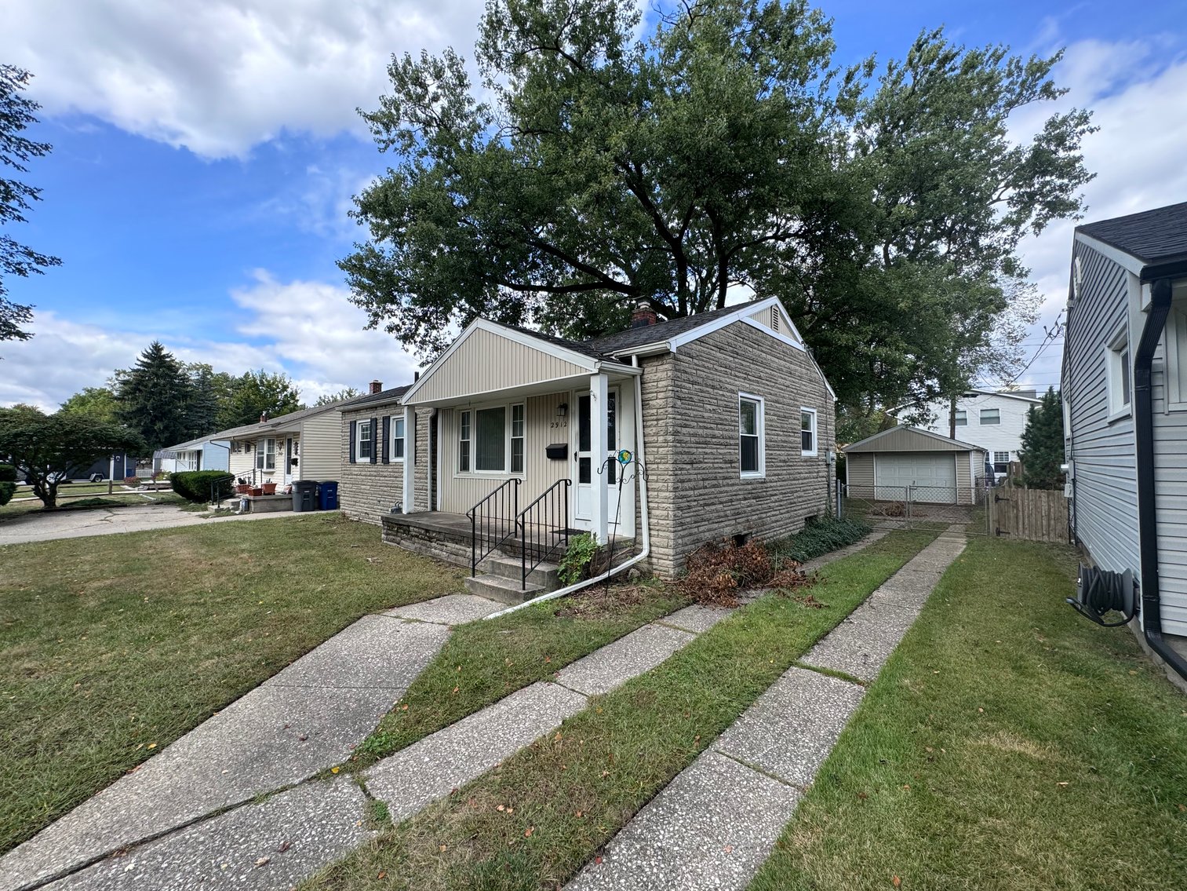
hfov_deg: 102.1
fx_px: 480
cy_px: 446
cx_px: 594
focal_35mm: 14
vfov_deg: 85.7
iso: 40
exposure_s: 1/548
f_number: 2.2
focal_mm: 2.22
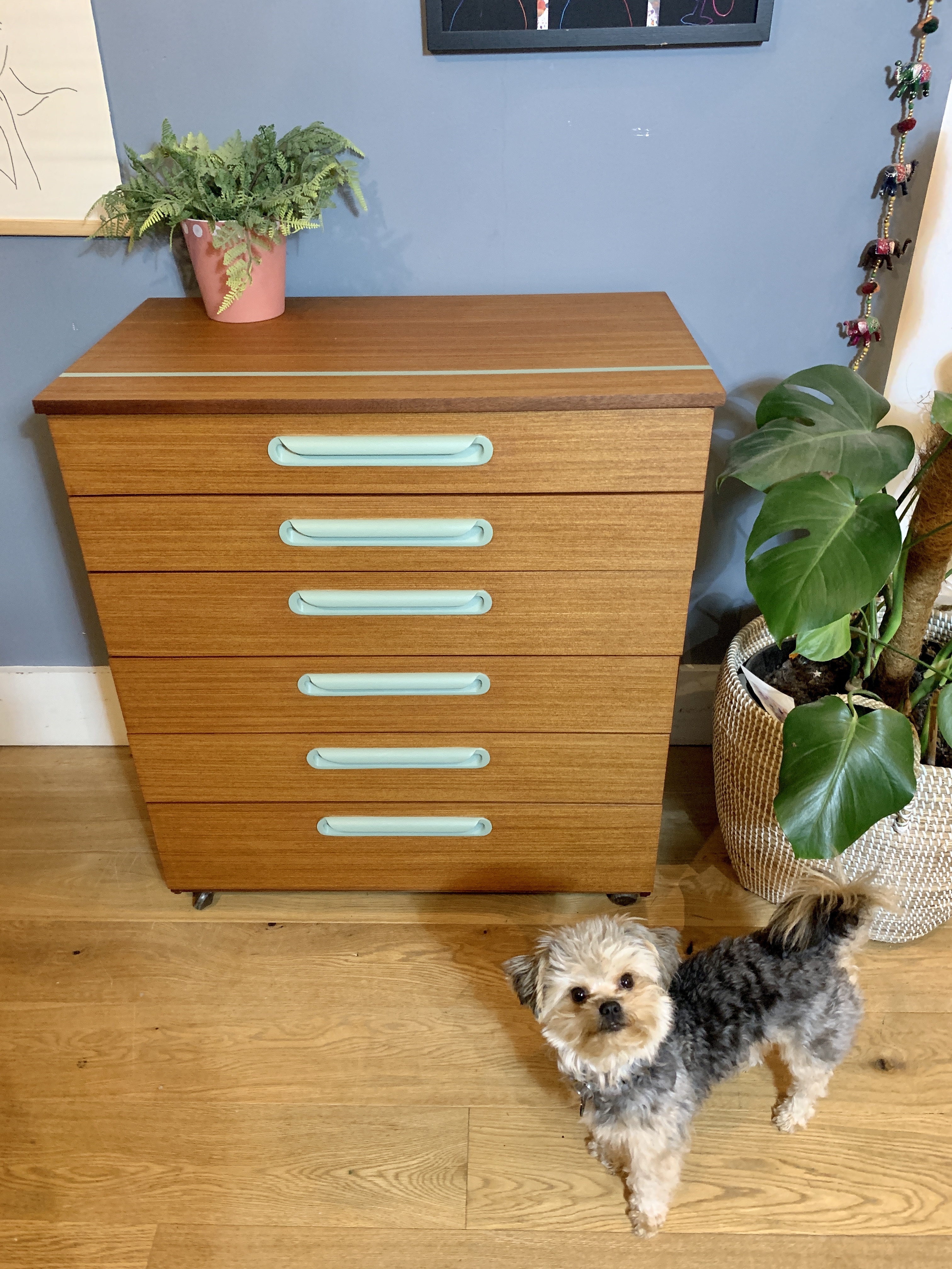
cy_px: 634
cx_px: 476
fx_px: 953
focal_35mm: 26
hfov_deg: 53.1
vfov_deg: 67.3
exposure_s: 1/30
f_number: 1.8
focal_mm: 4.25
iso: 500
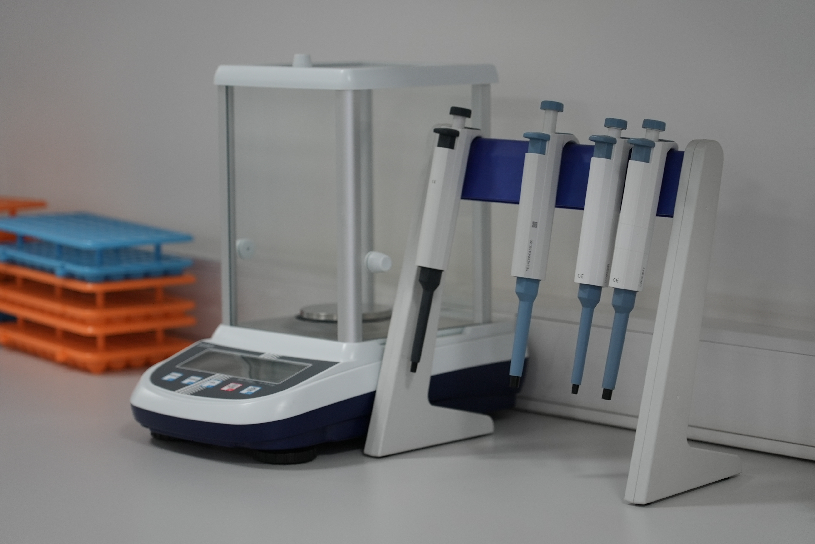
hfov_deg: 19.4
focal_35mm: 105
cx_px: 408
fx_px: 2378
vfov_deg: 13.1
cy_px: 272
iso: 800
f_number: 4
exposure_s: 1/100
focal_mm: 105
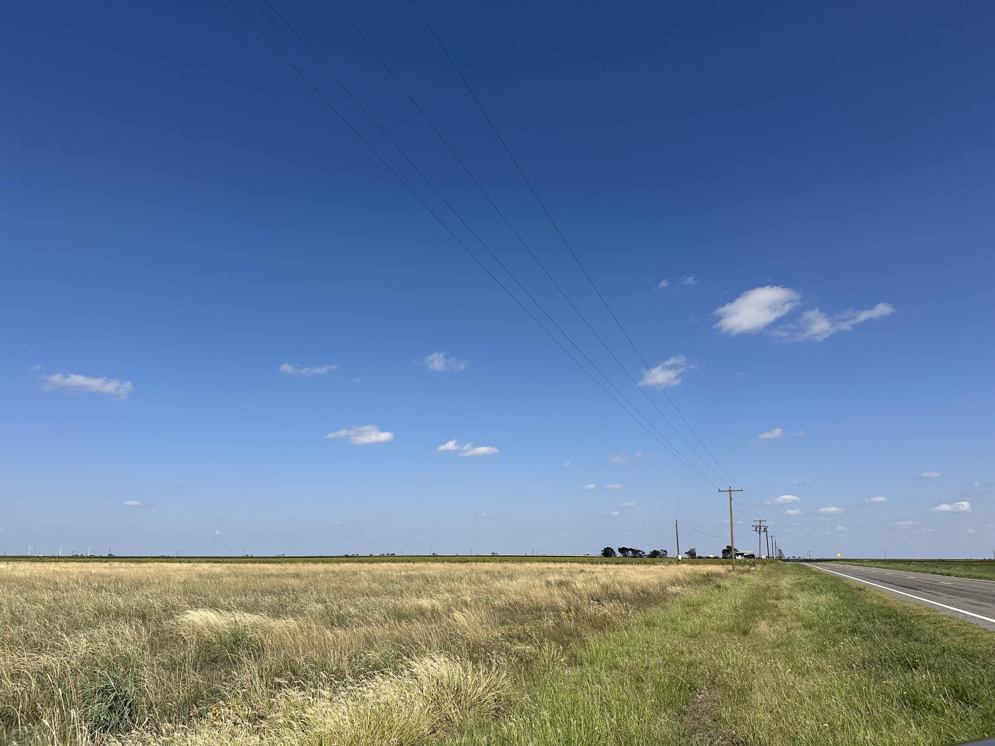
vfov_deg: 56.8
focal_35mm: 24
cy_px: 373
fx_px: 690
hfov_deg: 71.6
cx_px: 498
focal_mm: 6.86
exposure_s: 1/7042
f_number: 1.78
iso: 80
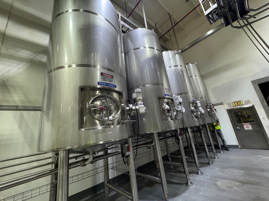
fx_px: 109
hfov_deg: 102.1
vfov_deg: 85.7
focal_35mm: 14
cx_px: 134
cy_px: 100
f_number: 2.2
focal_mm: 2.22
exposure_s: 1/60
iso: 640
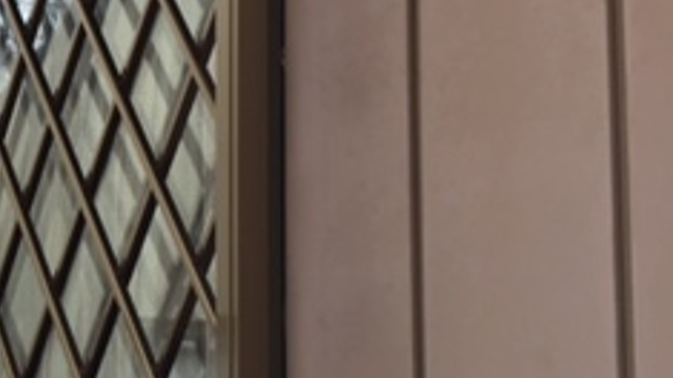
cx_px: -235
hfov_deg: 21.9
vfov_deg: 14.0
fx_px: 1534
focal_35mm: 86
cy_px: 318
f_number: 2.2
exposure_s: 1/40
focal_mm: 4.15
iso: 32
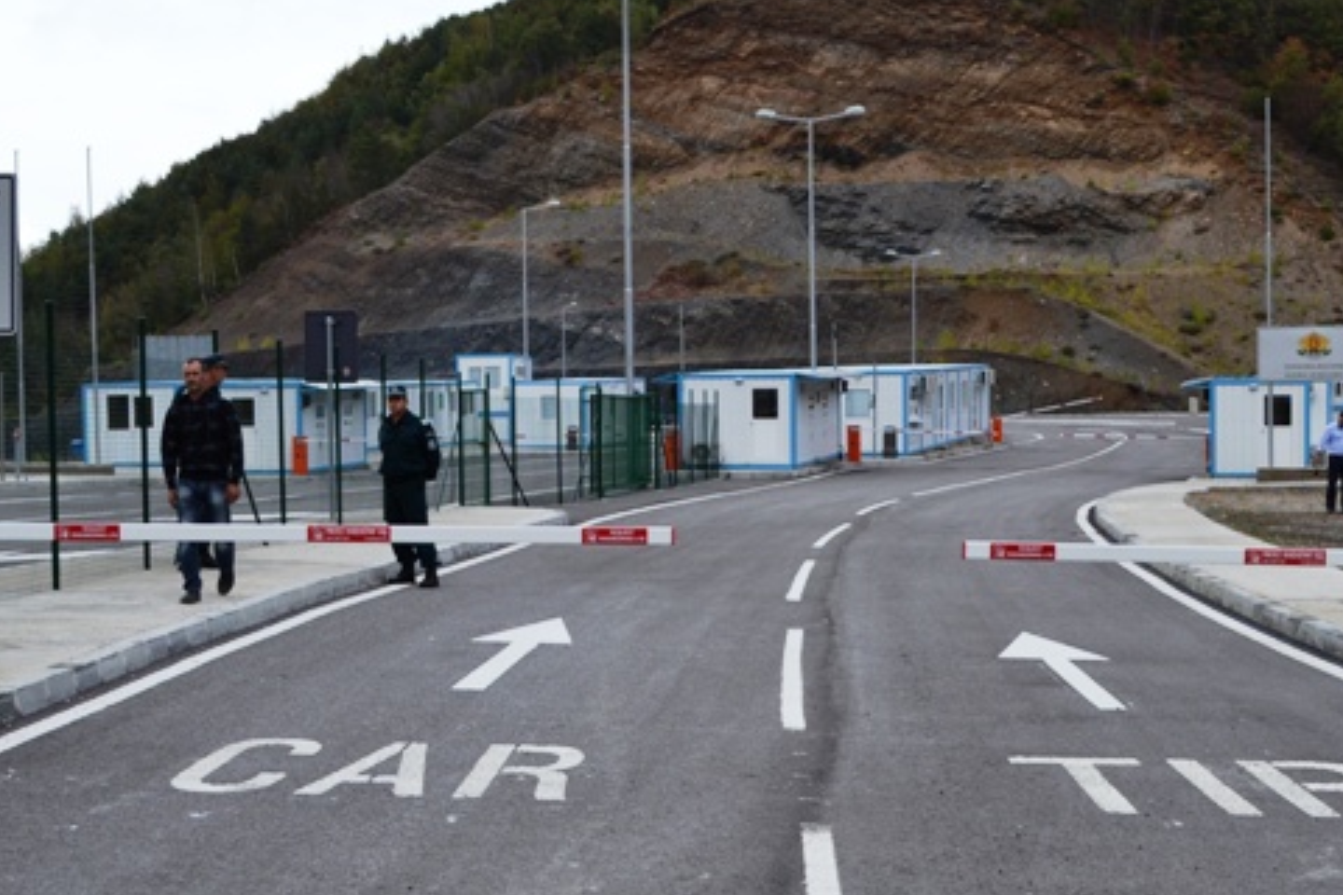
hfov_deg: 33.3
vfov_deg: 22.6
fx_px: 2238
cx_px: 828
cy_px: 449
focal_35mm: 60
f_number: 6.3
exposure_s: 1/160
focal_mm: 24
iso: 100
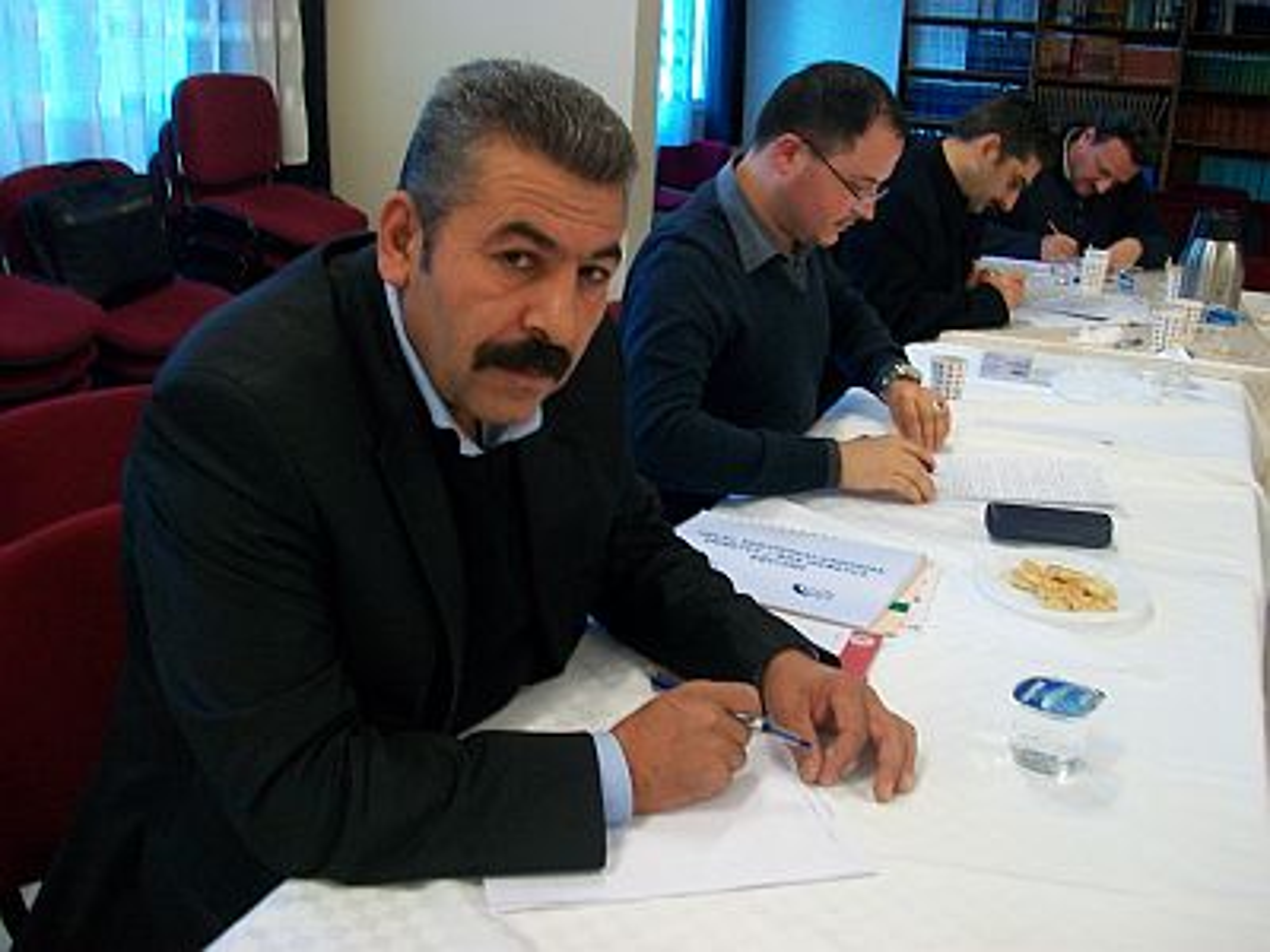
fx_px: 1247
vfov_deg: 41.8
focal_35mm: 34
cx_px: 635
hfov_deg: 54.0
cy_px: 476
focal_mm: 5.7
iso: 160
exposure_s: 1/15
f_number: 2.8
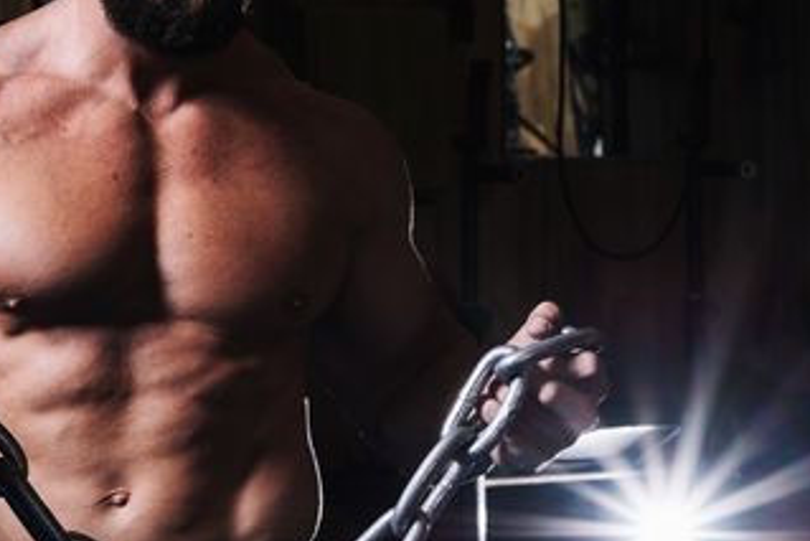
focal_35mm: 148
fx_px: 3331
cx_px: 268
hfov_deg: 13.8
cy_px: 406
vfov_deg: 9.3
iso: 100
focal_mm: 85
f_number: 11
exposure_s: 1/160
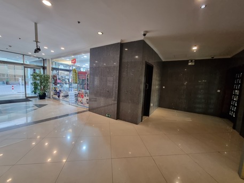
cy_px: 92
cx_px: 122
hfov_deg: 106.2
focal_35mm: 13
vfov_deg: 89.9
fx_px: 92
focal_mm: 2.2
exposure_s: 1/33
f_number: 2.2
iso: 640
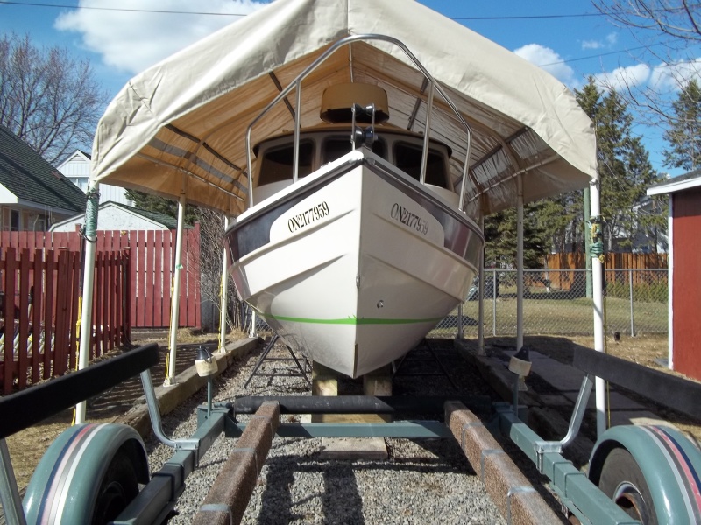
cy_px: 262
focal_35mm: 32
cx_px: 350
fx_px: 648
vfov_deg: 44.2
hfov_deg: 56.8
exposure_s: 1/125
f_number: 8.8
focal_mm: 5.7
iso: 64
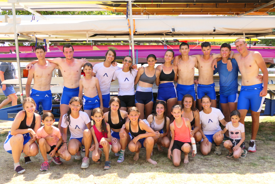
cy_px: 92
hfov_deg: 51.9
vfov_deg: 35.9
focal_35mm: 37
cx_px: 138
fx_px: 283
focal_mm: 13.5
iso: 125
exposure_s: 1/160
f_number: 4
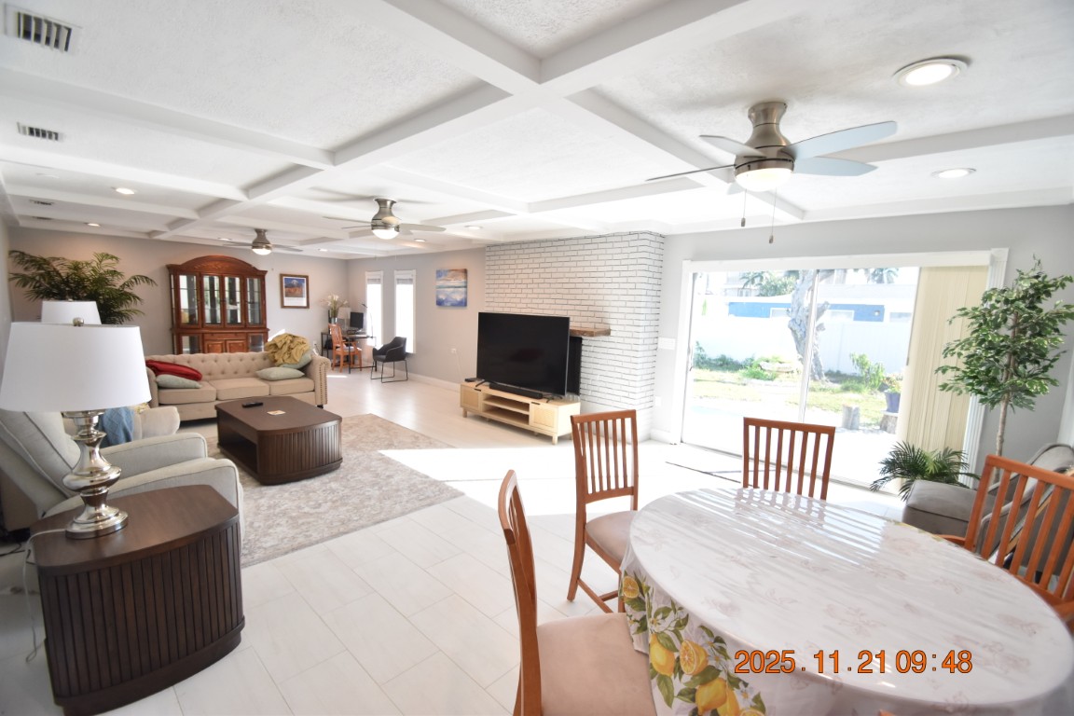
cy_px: 358
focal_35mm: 15
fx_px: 447
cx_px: 537
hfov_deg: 100.4
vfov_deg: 77.3
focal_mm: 10
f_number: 3.5
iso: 800
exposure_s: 1/350
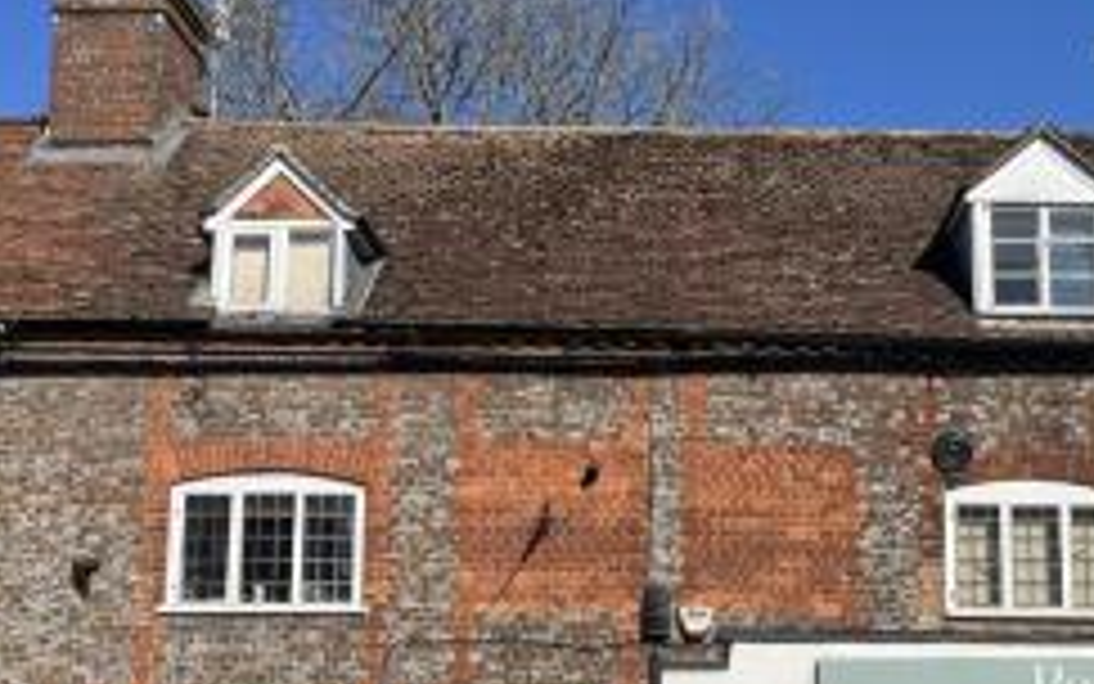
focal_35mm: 48
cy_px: 529
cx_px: 795
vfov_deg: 26.5
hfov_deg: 40.8
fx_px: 1431
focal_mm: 5.1
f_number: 1.6
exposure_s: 1/4651
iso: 50
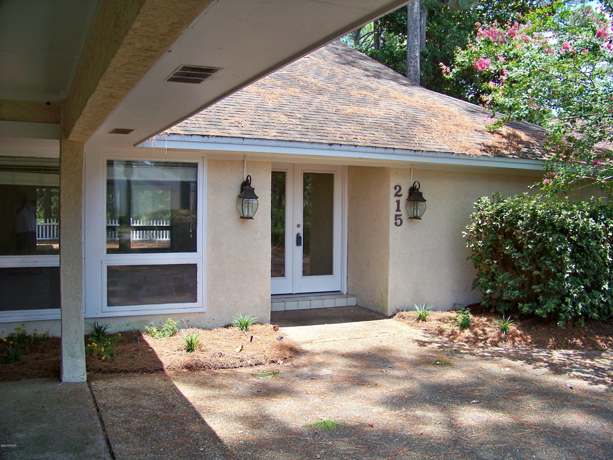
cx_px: 306
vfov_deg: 42.9
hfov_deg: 55.4
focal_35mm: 33
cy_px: 230
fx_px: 584
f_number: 2.8
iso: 64
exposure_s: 1/250
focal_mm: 5.85
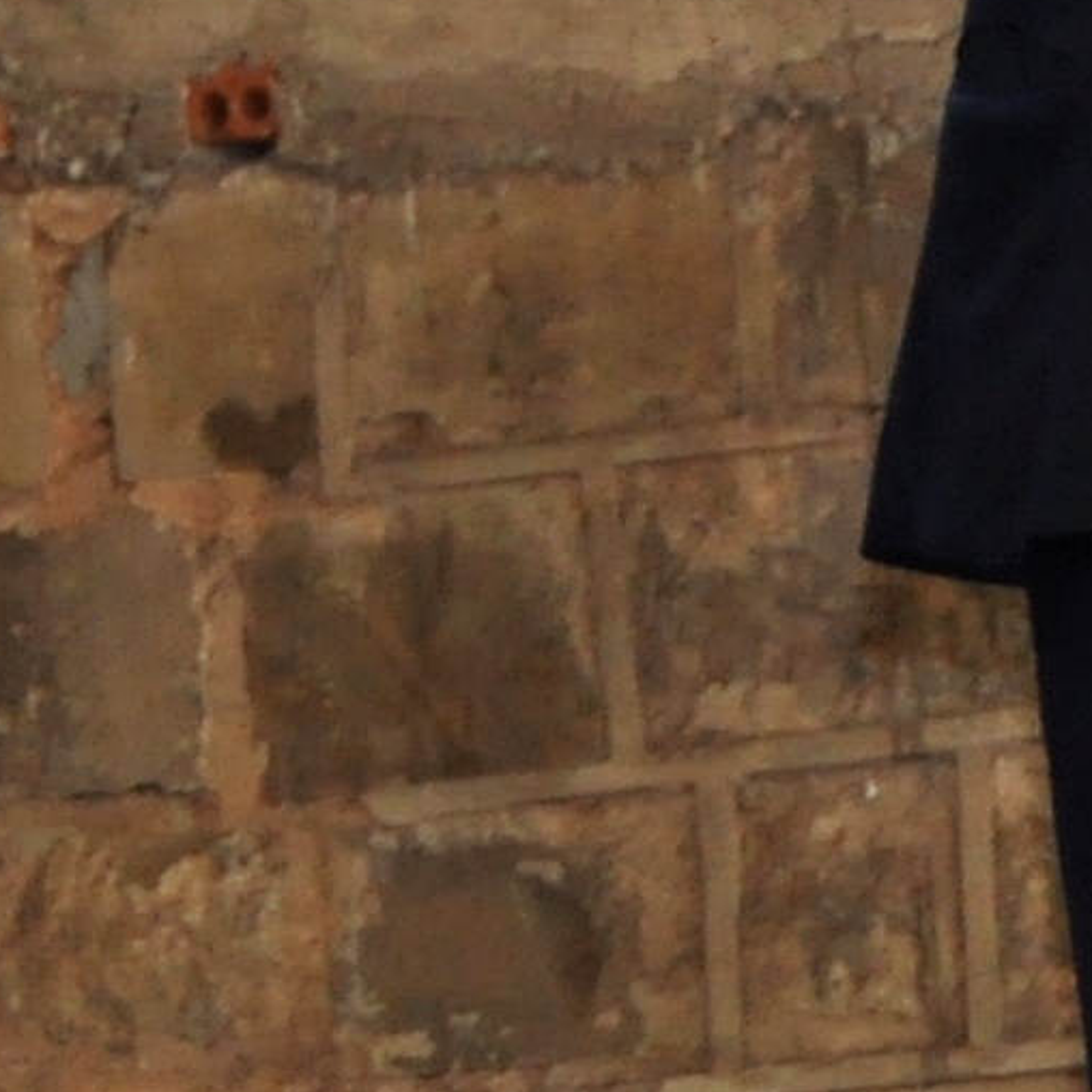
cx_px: -1644
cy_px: 914
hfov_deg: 2.9
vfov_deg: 3.0
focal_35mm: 591
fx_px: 21078
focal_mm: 55
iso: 800
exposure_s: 1/60
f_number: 4
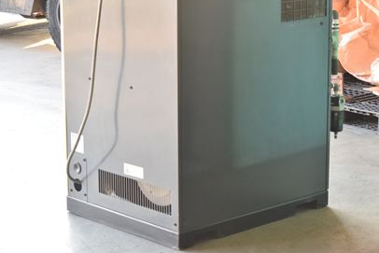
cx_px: 211
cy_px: 105
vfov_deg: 13.5
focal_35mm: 102
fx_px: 1070
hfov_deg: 20.1
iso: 1250
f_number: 6.3
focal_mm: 55
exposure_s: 1/60
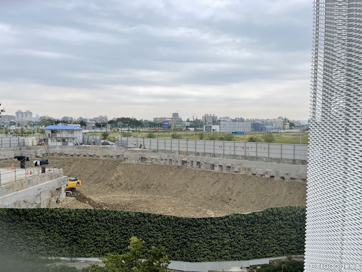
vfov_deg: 53.1
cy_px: 136
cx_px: 181
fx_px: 272
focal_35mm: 26
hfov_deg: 67.3
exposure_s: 1/2165
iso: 32
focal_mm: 5.1
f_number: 1.6
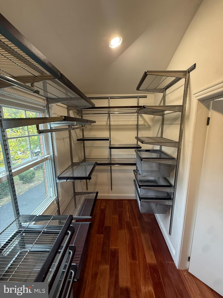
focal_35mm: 14
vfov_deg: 102.1
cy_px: 149
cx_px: 112
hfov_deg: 85.7
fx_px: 120
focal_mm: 2.22
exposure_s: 1/60
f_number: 2.2
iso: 160
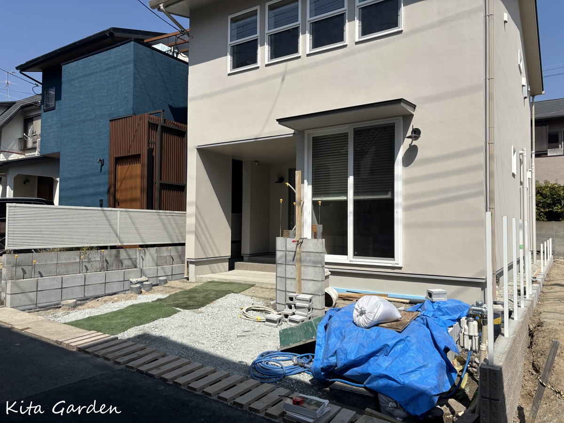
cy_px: 212
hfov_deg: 67.3
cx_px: 282
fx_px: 424
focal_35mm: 26
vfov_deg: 53.1
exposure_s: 1/5076
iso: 50
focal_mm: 5.96
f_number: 1.6
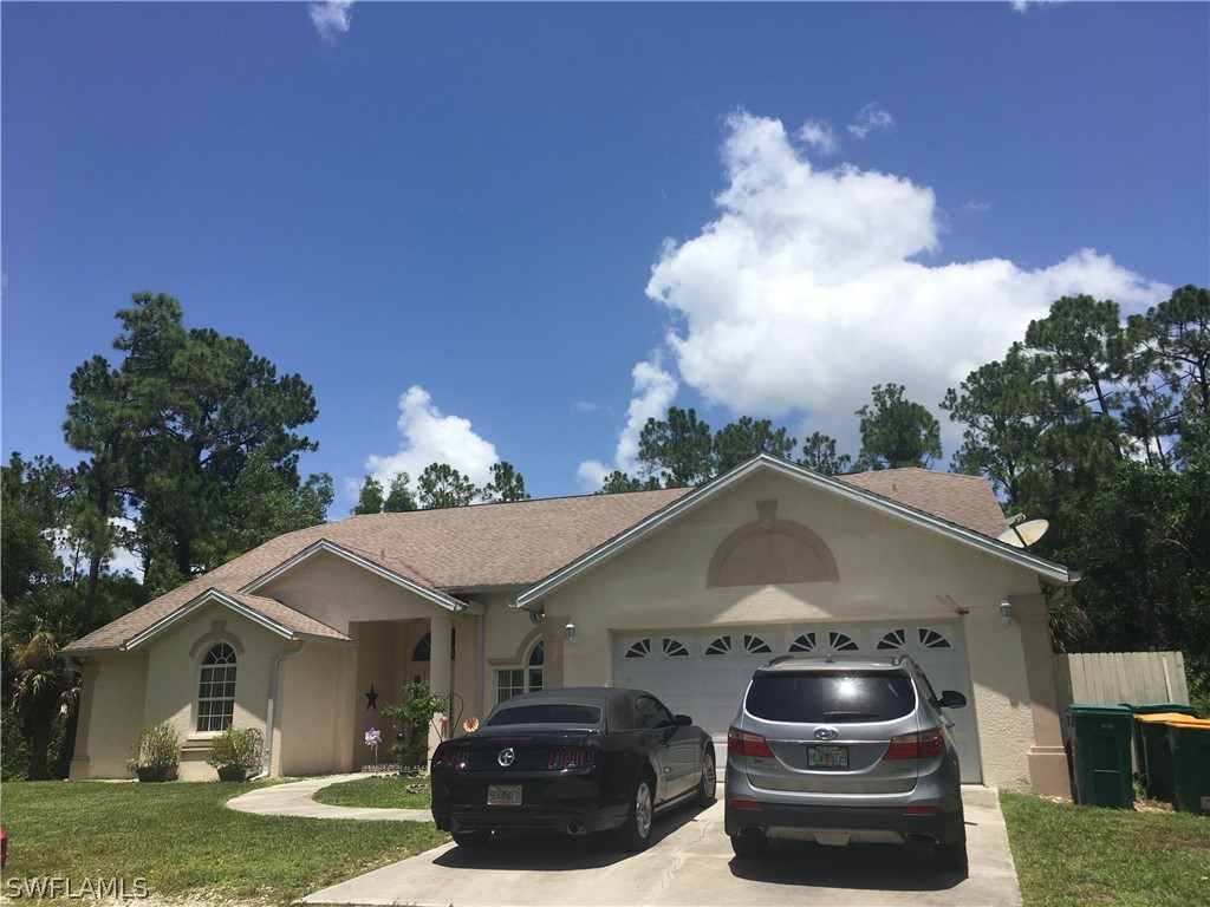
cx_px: 605
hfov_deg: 61.7
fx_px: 1014
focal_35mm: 29
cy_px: 454
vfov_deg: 48.2
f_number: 2.2
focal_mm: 4.15
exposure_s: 1/2404
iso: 25
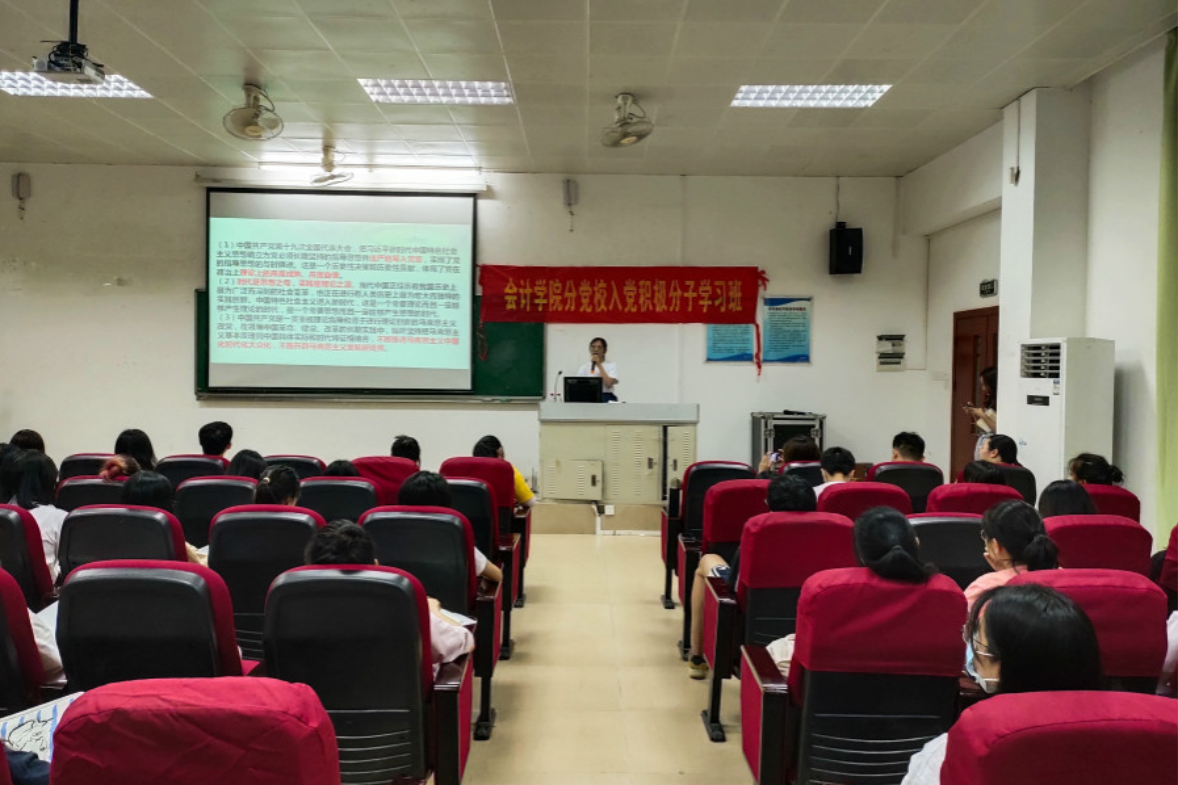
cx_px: 588
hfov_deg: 73.7
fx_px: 785
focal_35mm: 24
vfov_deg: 53.1
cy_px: 390
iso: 56
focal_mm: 4.74
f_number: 1.79
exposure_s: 1/119
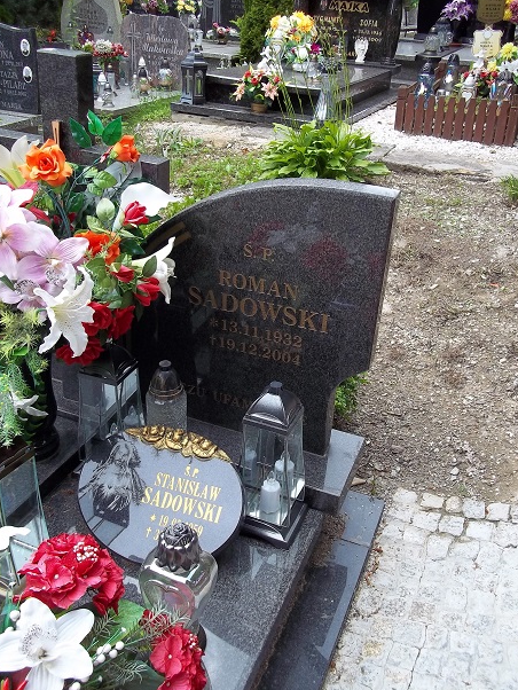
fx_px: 678
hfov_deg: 41.8
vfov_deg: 53.9
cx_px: 258
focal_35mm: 34
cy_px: 331
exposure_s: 1/160
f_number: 2.9
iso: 80
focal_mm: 5.7
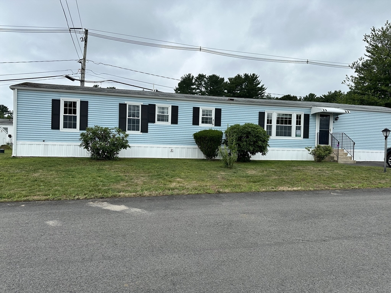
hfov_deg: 71.6
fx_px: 271
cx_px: 196
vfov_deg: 56.8
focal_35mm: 24
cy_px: 146
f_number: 1.78
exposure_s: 1/2469
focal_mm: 6.86
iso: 80
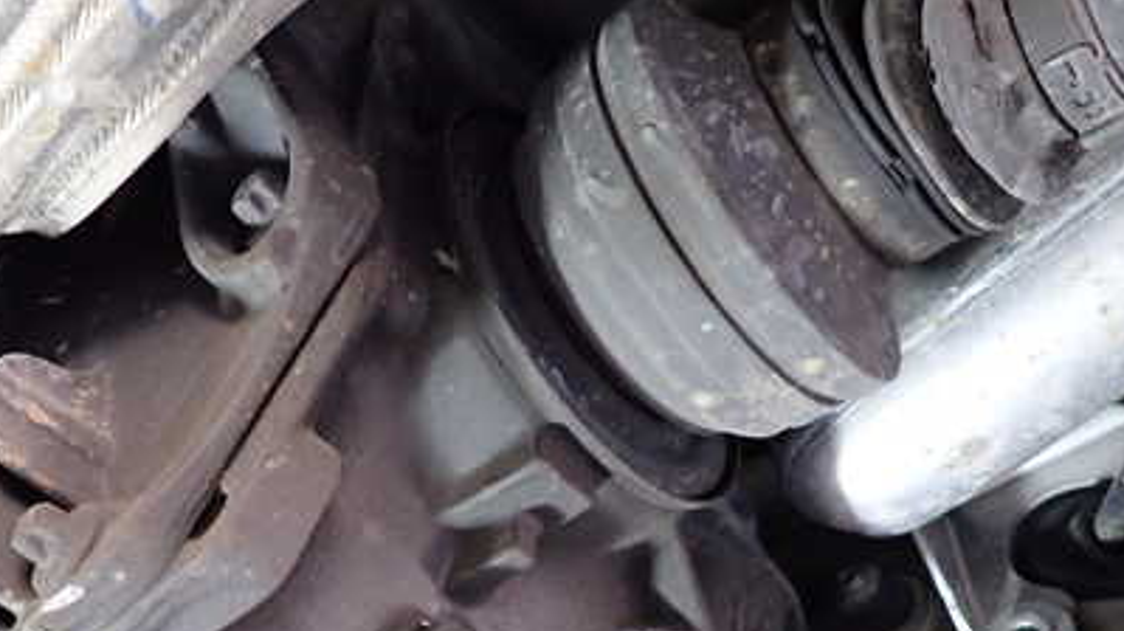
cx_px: 375
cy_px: 493
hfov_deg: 48.6
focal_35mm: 41
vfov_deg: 28.4
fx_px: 1221
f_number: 2
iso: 500
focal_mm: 4.5
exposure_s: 1/30
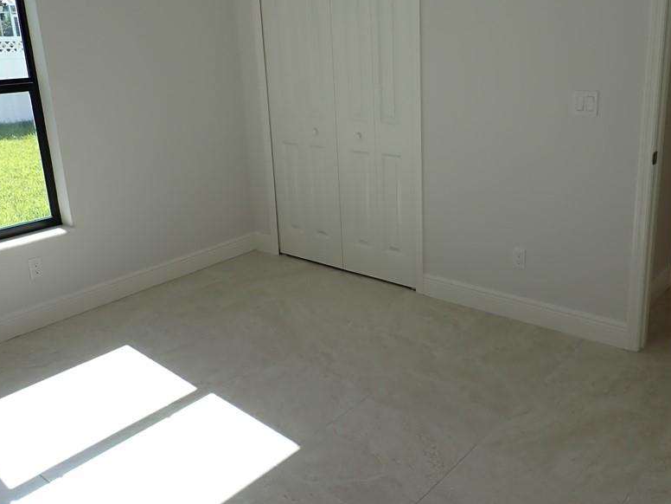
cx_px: 388
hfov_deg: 55.1
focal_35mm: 33
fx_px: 640
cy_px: 215
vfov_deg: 42.8
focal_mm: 4.5
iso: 100
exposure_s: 1/250
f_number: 2.8
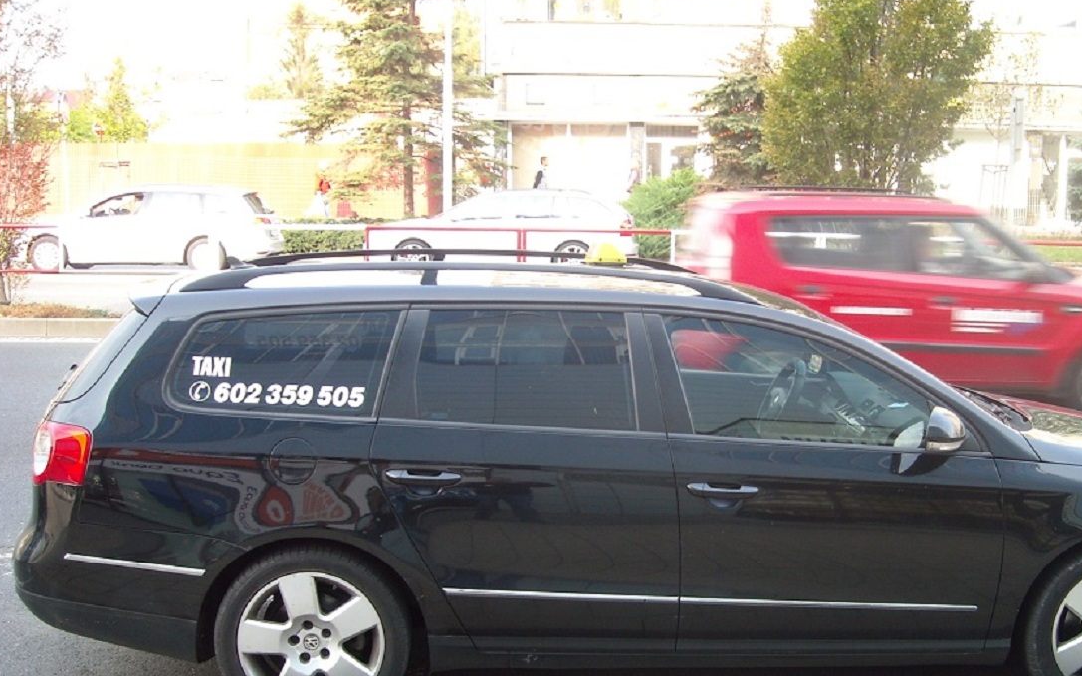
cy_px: 462
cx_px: 647
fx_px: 1356
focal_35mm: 46
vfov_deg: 27.8
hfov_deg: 43.3
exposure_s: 1/74
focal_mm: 5.7
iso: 64
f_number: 2.8
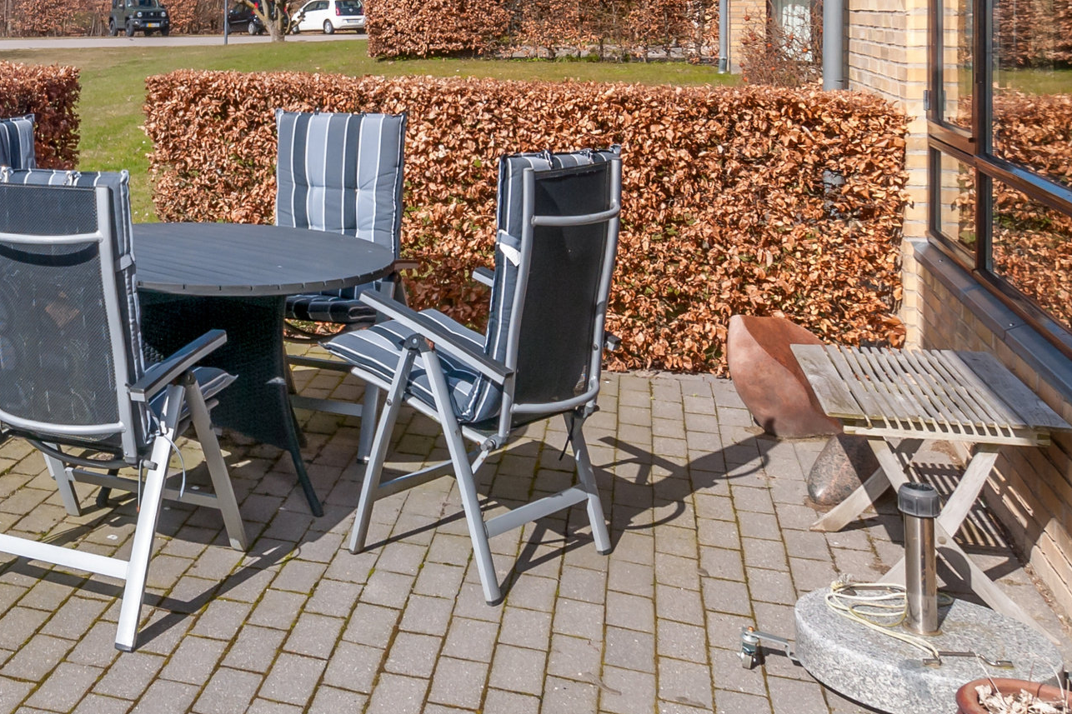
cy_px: 60
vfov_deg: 30.4
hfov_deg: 41.2
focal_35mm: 42
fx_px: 1250
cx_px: 33
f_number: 10
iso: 200
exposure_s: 1/320
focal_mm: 12
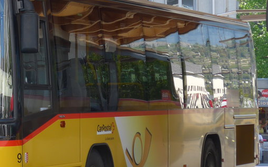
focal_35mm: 201
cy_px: 64
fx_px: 1468
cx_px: -17
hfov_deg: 10.3
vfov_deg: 6.5
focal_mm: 16
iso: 80
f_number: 4.4
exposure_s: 1/100
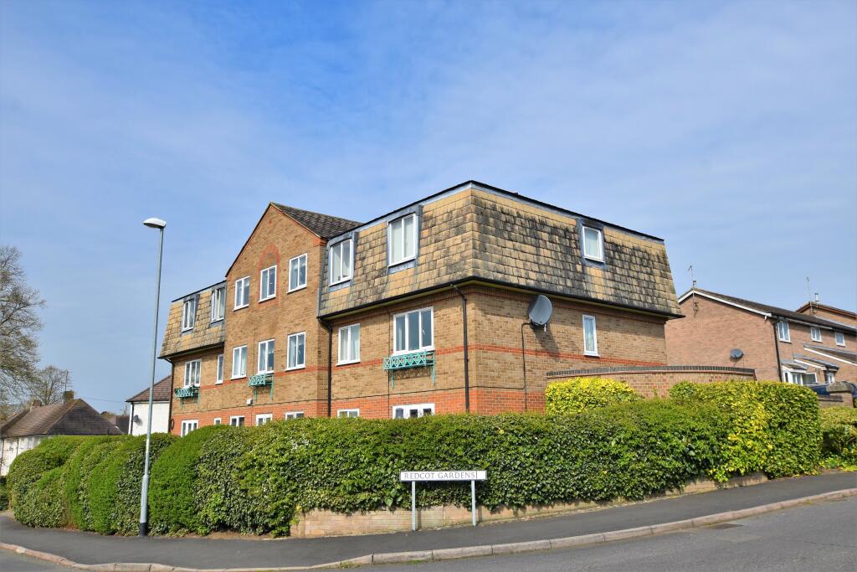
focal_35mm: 30
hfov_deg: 61.9
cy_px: 286
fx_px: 714
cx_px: 428
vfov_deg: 43.6
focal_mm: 20
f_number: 9
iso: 100
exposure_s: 1/320
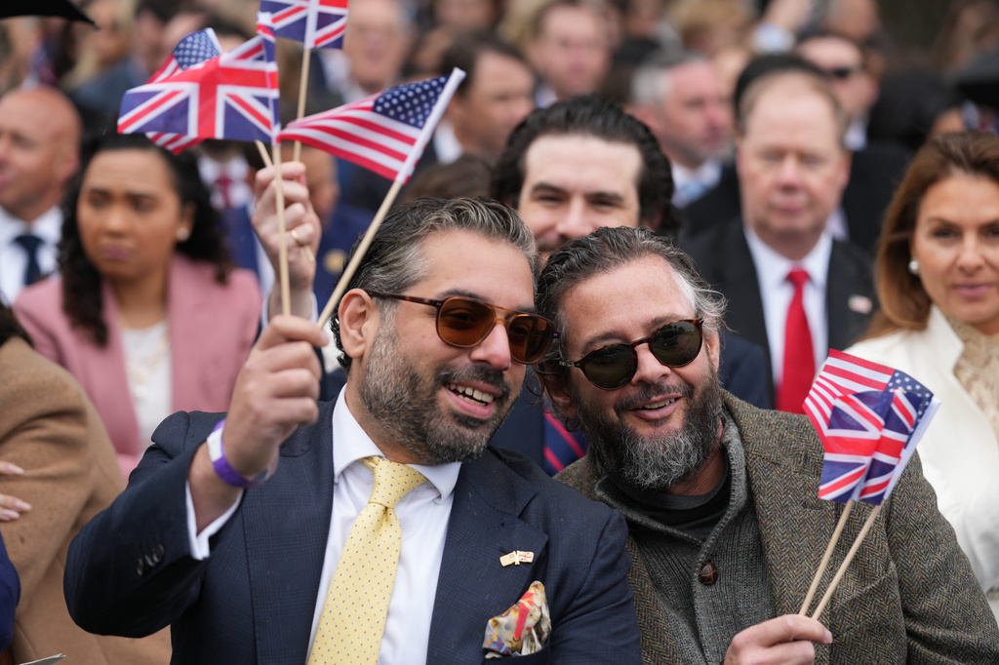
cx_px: 500
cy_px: 332
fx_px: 3440
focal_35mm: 124
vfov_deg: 11.0
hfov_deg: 16.5
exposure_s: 1/800
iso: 320
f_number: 3.5
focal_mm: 124
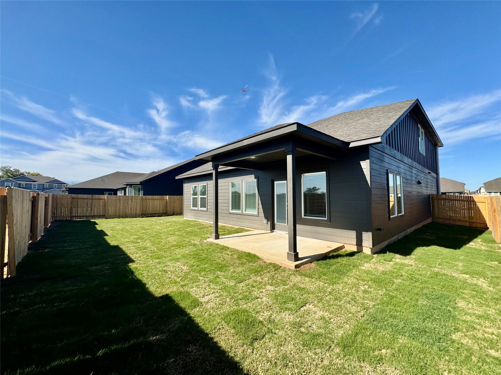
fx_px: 203
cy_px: 188
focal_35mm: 14
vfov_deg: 85.7
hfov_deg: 102.1
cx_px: 250
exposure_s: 1/1600
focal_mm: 2.22
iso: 50
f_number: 2.2
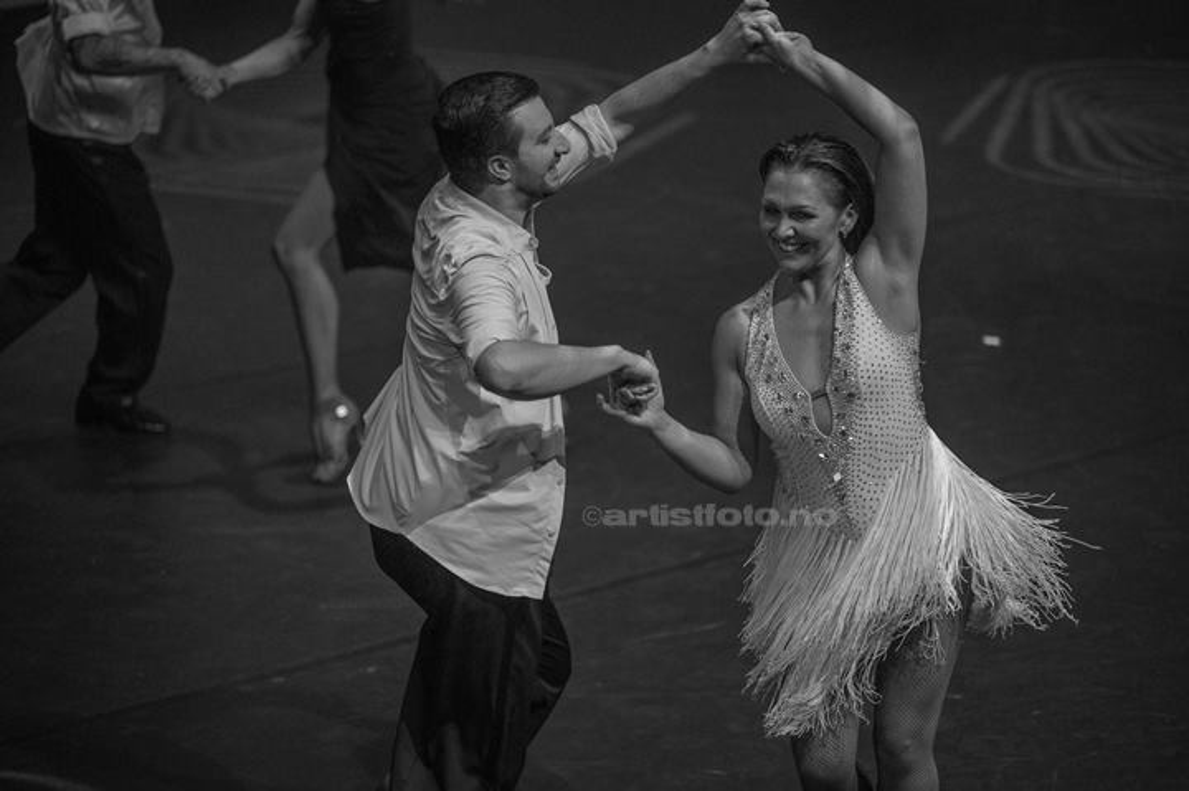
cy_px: 396
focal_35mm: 145
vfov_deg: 9.4
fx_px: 4786
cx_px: 594
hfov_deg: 14.2
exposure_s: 1/1000
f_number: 2.8
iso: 2000
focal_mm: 145
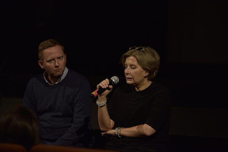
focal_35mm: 165
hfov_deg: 12.4
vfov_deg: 8.3
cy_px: 76
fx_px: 1046
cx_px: 114
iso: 500
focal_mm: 165
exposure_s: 1/160
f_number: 2.8
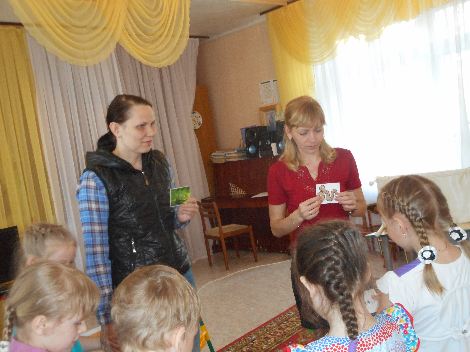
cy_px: 176
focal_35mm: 39
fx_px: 530
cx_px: 235
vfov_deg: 36.8
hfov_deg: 47.9
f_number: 4.5
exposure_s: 1/30
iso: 360
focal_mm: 6.9
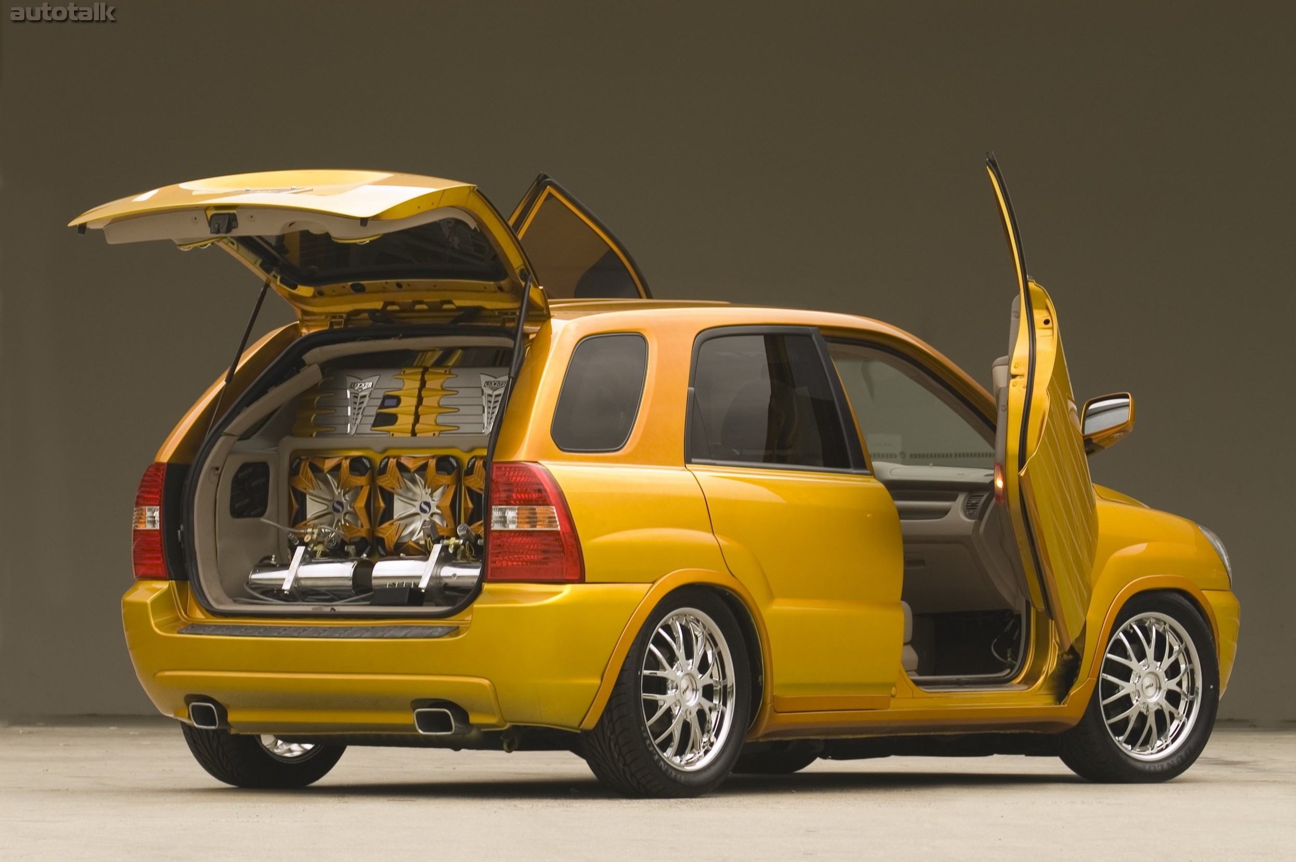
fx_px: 7015
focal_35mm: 195
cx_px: 648
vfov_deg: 7.0
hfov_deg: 10.6
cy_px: 431
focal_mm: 130
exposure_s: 1/8
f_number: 8
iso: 200
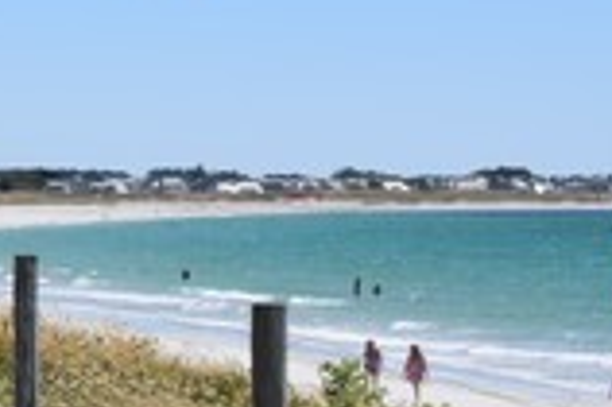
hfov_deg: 9.3
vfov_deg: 6.9
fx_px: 3362
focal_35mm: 198
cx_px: -833
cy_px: 110
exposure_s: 1/500
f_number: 11
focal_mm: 26
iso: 200
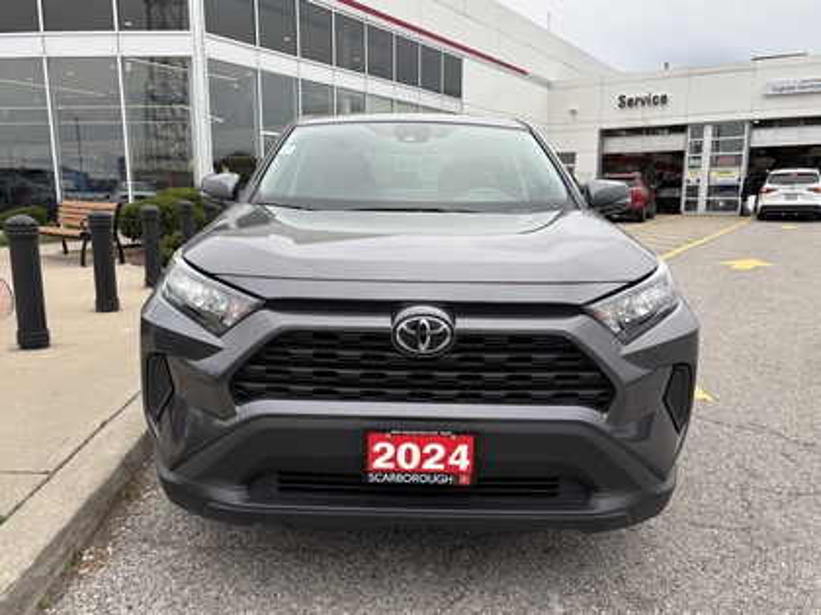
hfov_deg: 67.3
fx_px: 617
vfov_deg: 53.1
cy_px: 308
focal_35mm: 26
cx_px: 410
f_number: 1.6
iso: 50
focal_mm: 5.96
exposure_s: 1/604
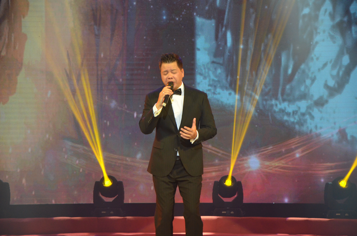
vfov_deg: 8.7
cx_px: 178
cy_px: 118
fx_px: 1559
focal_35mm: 158
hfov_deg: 13.1
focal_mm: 105
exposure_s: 1/100
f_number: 5.6
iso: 1800
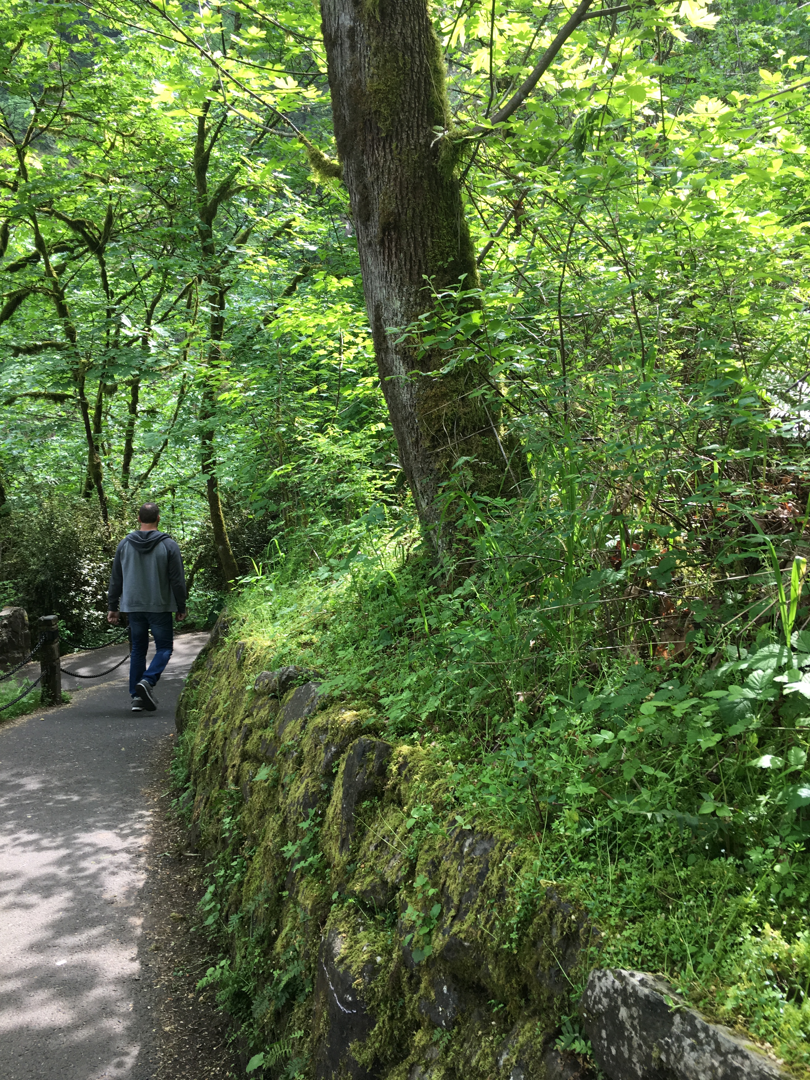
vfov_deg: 61.7
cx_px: 405
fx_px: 905
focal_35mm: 29
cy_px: 540
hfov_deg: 48.2
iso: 32
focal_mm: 4.15
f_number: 2.2
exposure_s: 1/120
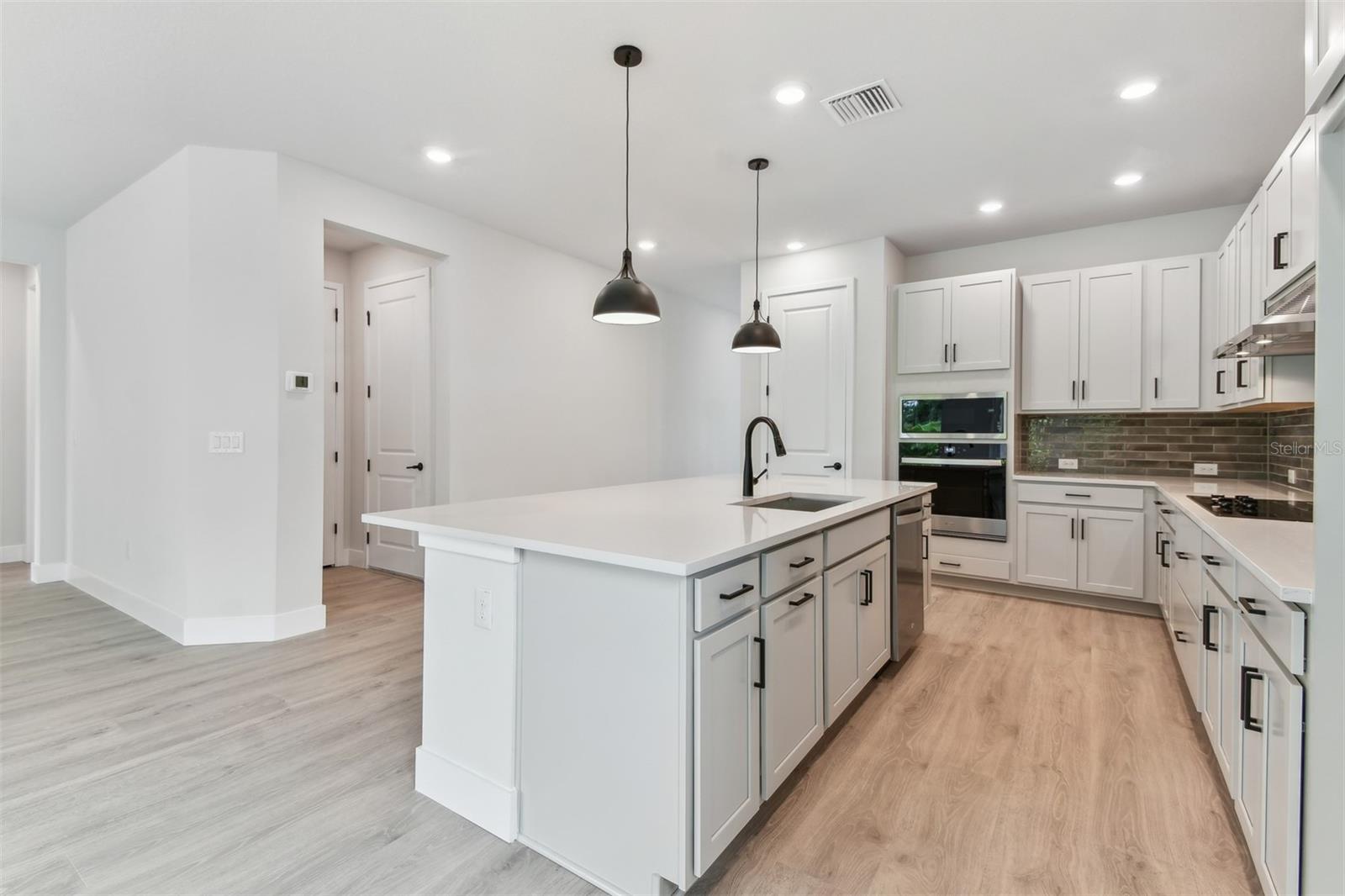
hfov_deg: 100.4
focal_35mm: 15
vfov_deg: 77.3
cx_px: 672
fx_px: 560
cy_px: 448
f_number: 7.1
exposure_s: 1/25
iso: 100
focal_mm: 10
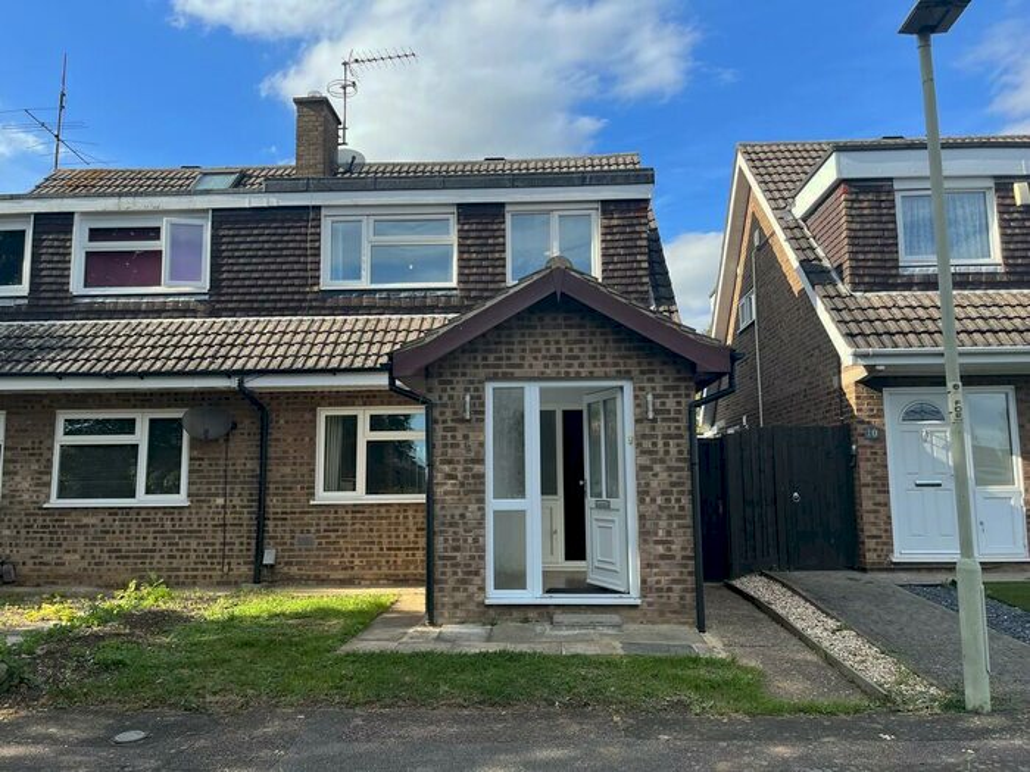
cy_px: 386
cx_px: 515
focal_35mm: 26
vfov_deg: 53.1
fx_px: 774
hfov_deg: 67.3
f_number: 1.6
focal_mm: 5.1
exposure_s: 1/1355
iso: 50
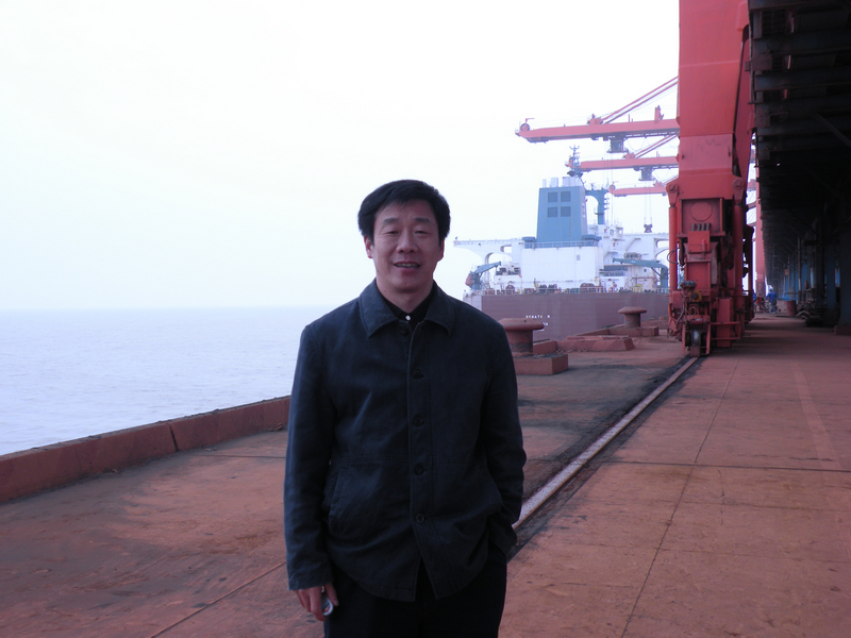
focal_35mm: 42
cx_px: 426
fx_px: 1033
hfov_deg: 44.8
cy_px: 319
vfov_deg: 34.3
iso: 64
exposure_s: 1/55.5
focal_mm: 7.4
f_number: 3.2
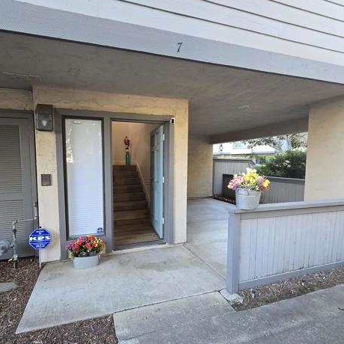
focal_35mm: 16
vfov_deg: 87.4
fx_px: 180
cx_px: 145
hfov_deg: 86.8
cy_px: 173
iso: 250
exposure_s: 1/100
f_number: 2.2
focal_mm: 2.2
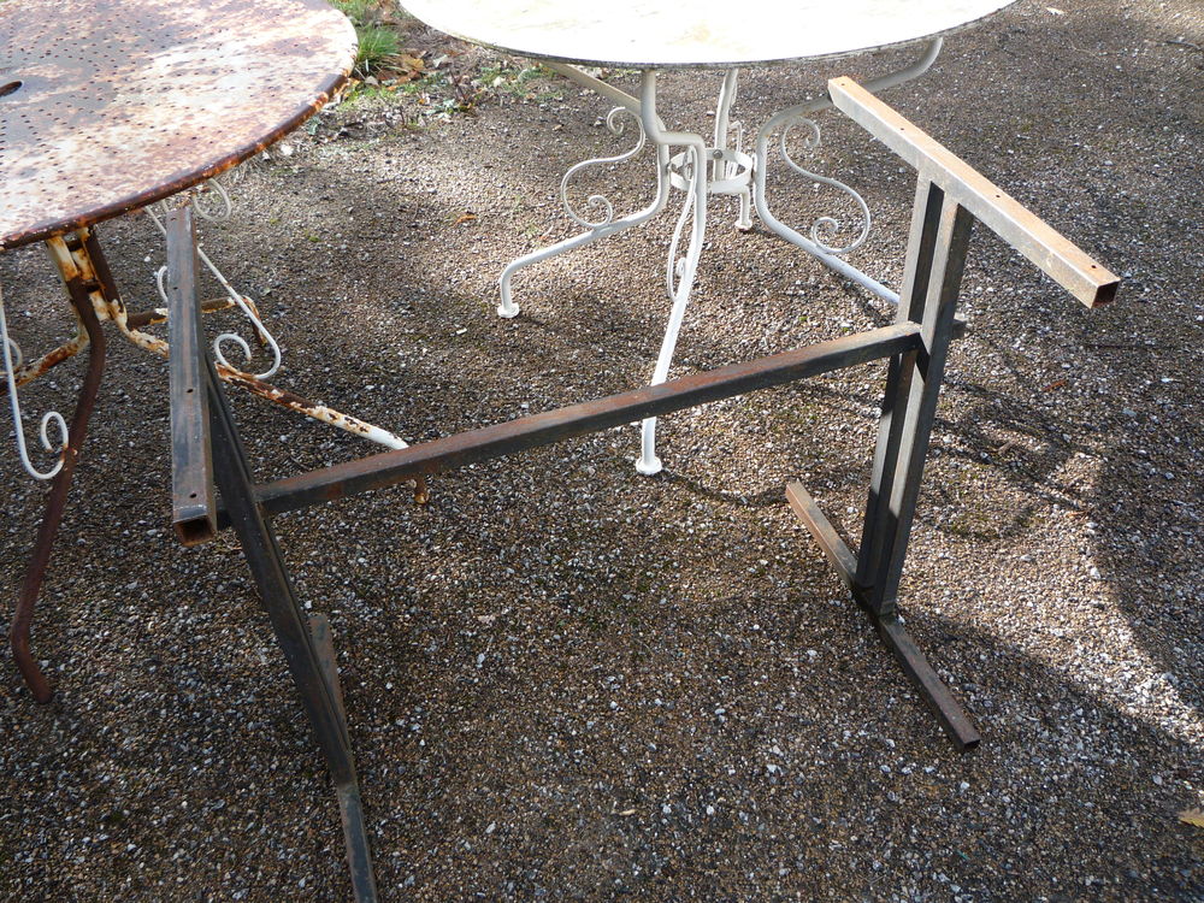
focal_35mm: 30
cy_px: 452
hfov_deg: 60.0
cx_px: 602
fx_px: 1043
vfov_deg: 46.8
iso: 100
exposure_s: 1/100
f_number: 4
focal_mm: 5.2
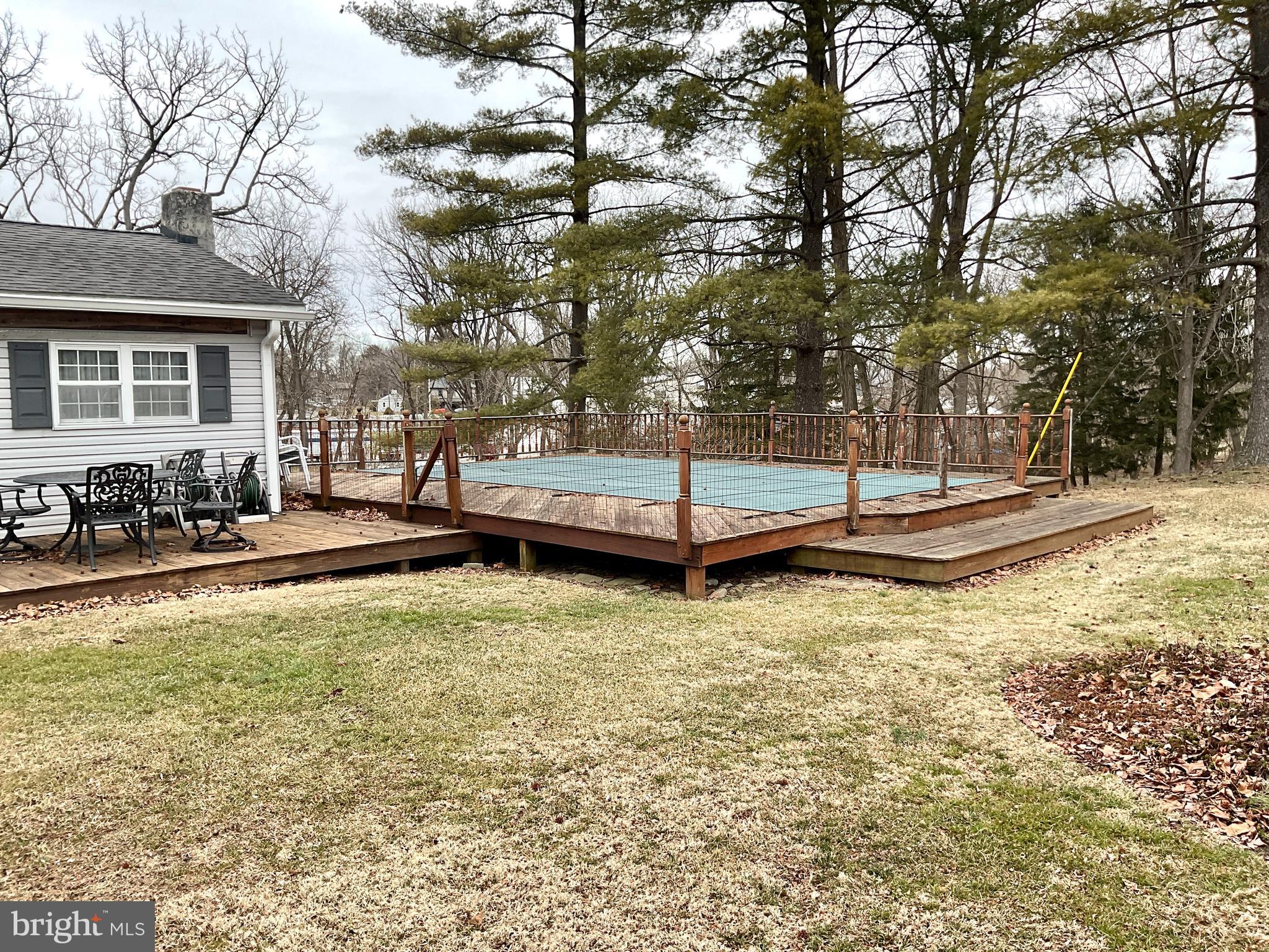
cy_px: 476
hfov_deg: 61.7
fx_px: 1063
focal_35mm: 29
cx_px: 634
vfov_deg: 48.2
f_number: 1.8
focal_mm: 3
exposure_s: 1/307
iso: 16
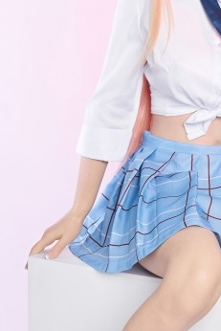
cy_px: 204
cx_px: 218
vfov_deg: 19.6
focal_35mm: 104
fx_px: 957
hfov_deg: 13.0
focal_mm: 40
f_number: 8
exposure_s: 1/125
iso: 200
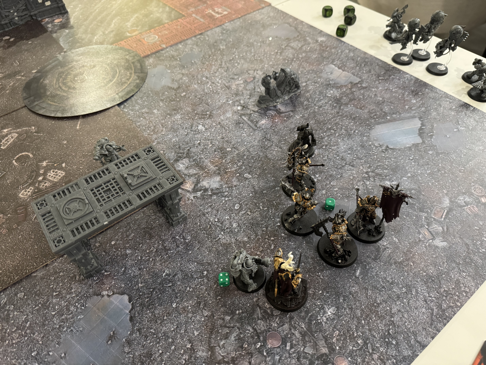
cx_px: 243
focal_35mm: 24
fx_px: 337
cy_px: 182
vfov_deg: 56.8
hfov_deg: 71.6
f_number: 1.78
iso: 640
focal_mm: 6.76
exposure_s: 1/33
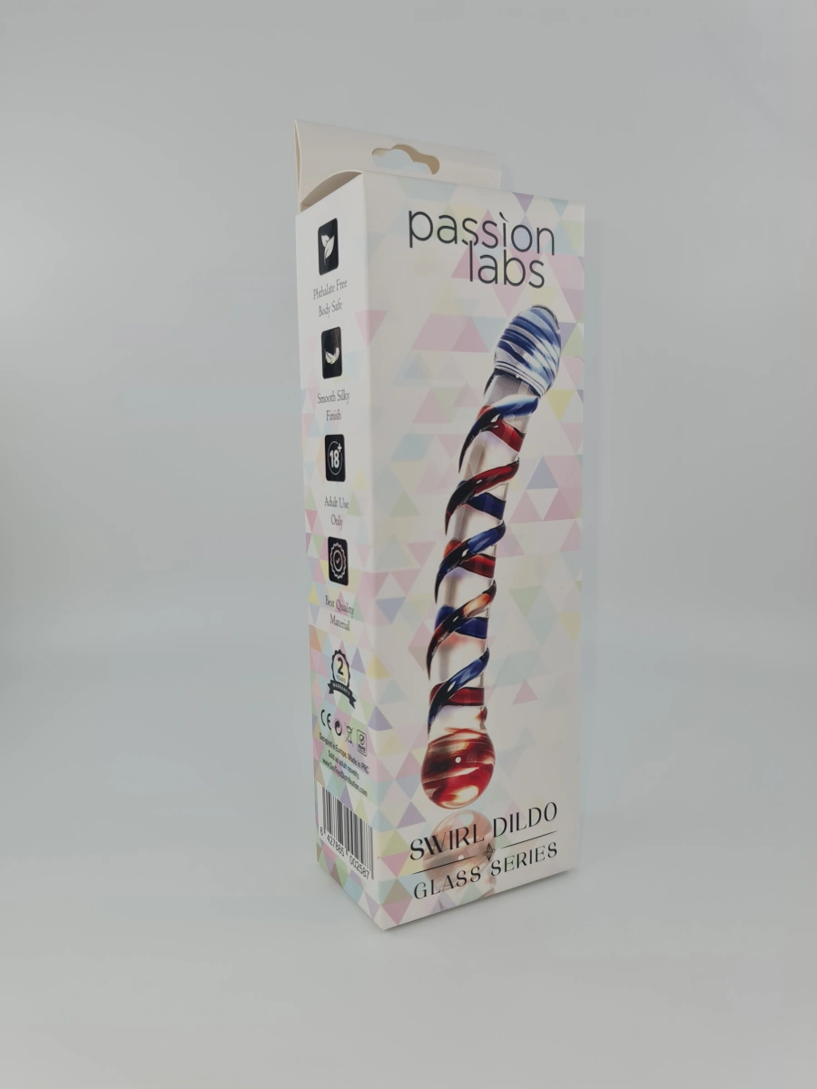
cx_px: 408
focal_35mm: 25
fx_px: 787
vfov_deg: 69.4
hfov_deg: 54.9
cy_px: 544
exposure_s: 1/337
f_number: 1.8
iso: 50
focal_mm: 7
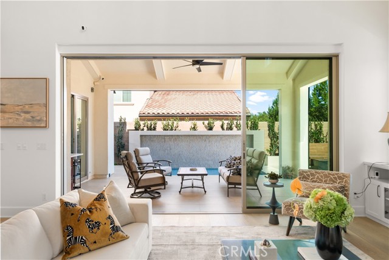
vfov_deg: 55.1
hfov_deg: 76.1
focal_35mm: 23
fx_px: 249
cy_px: 130
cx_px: 194
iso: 640
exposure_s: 1/80
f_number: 5.6
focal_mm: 23
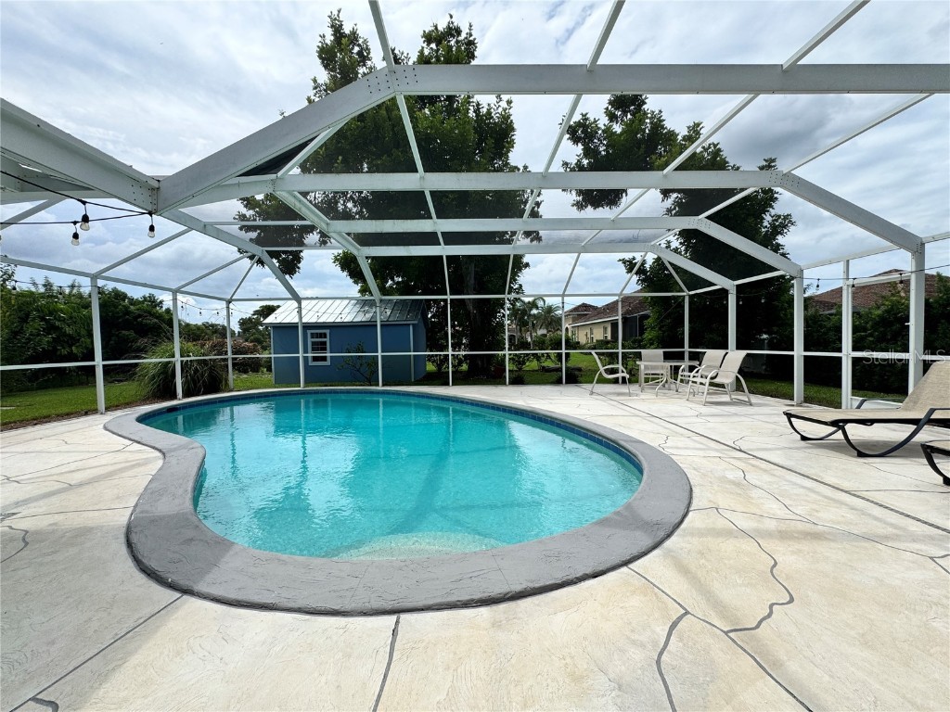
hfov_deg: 102.1
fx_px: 384
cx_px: 475
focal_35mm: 14
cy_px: 356
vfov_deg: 85.7
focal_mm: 2.22
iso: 40
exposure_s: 1/1034
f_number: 2.2
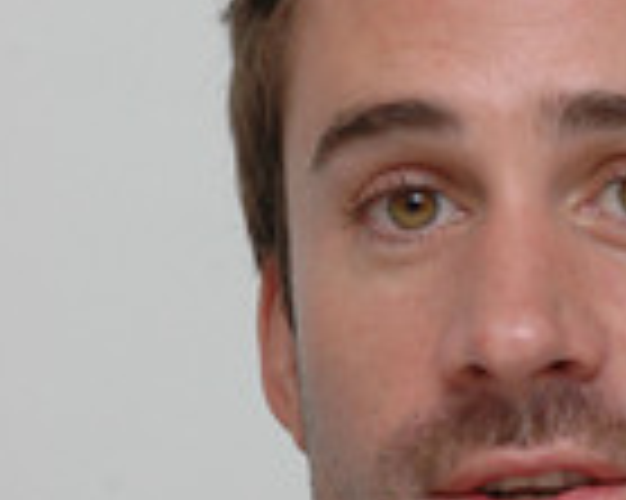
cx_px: 581
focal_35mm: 505
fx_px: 9356
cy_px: 378
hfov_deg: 3.8
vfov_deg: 3.1
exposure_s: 1/800
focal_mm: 125
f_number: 8
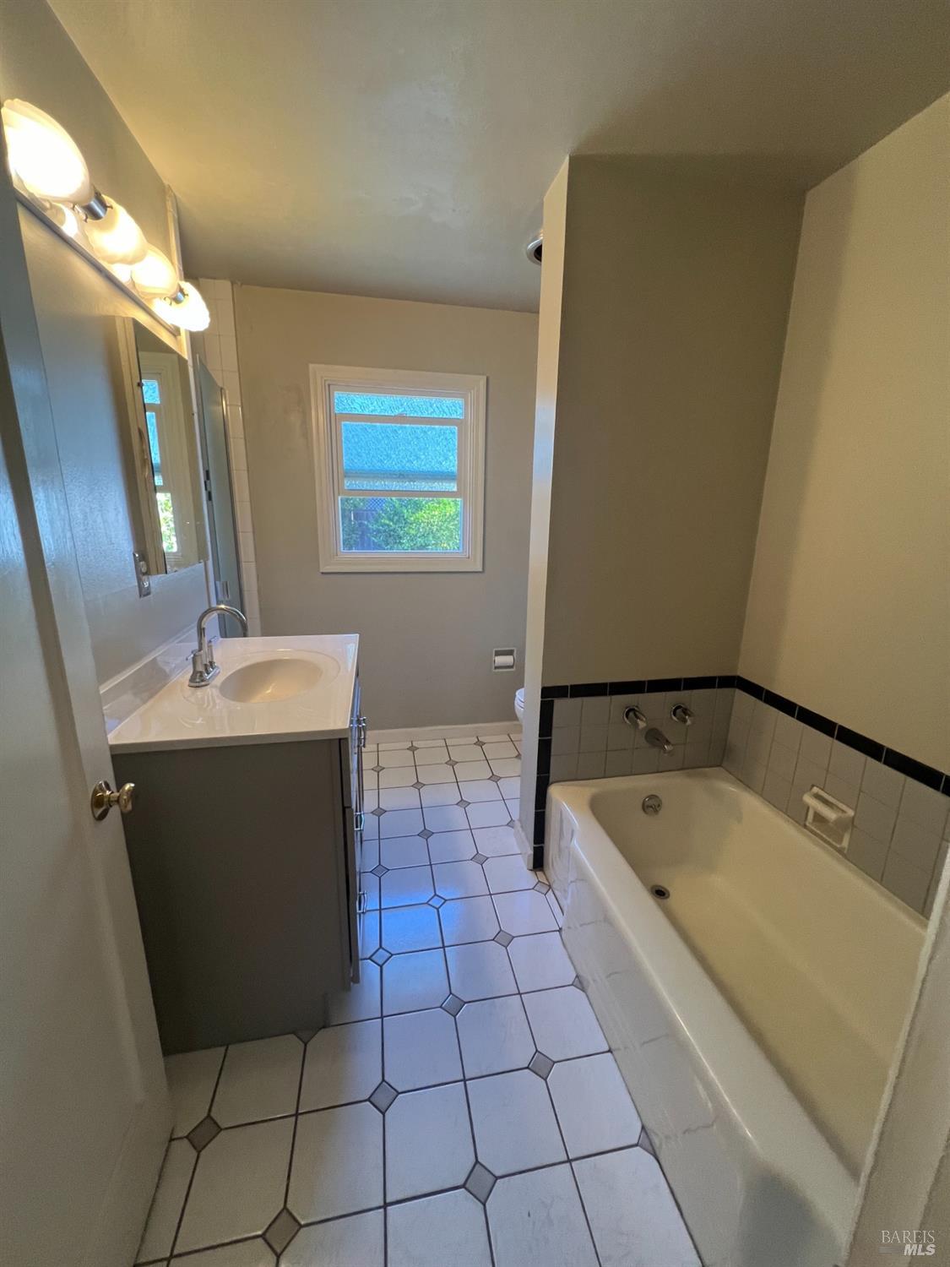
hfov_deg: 89.9
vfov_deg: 106.2
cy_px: 634
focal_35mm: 13
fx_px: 476
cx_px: 475
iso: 200
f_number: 1.8
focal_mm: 1.57
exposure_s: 1/120
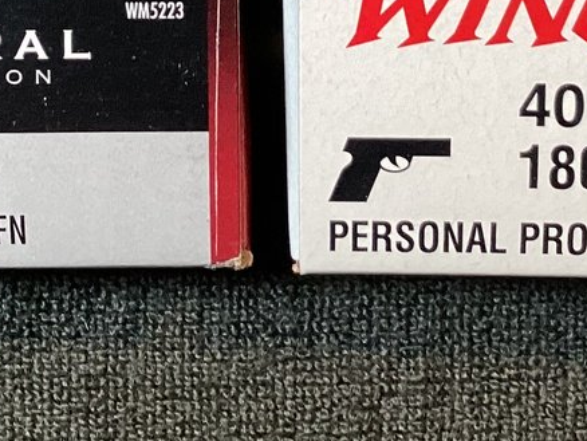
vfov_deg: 13.6
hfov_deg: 18.4
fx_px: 1815
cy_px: -52
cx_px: 330
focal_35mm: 107
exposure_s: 1/60
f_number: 2.4
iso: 100
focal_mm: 3.3
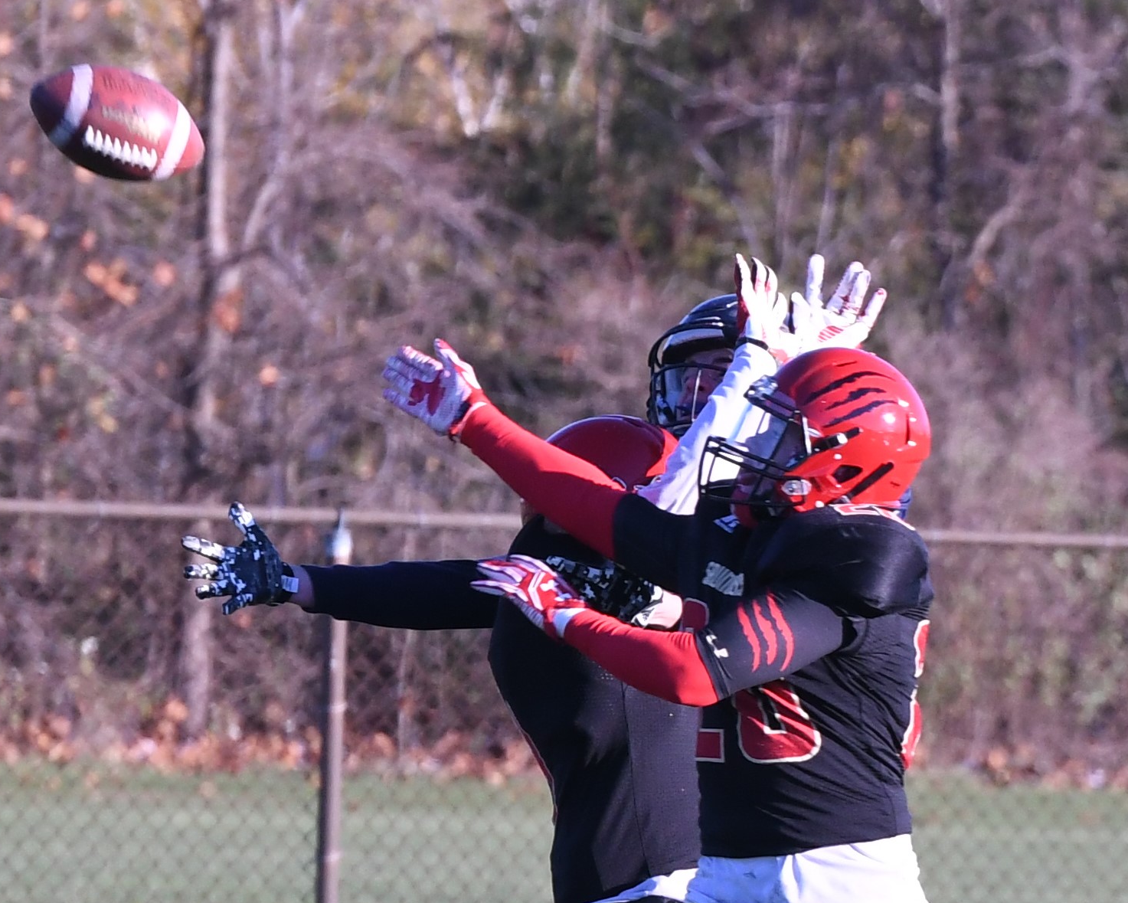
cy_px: 452
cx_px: 485
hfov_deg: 5.7
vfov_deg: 4.6
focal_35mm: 339
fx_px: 11320
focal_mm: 200
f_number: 7.1
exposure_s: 1/1000
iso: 720
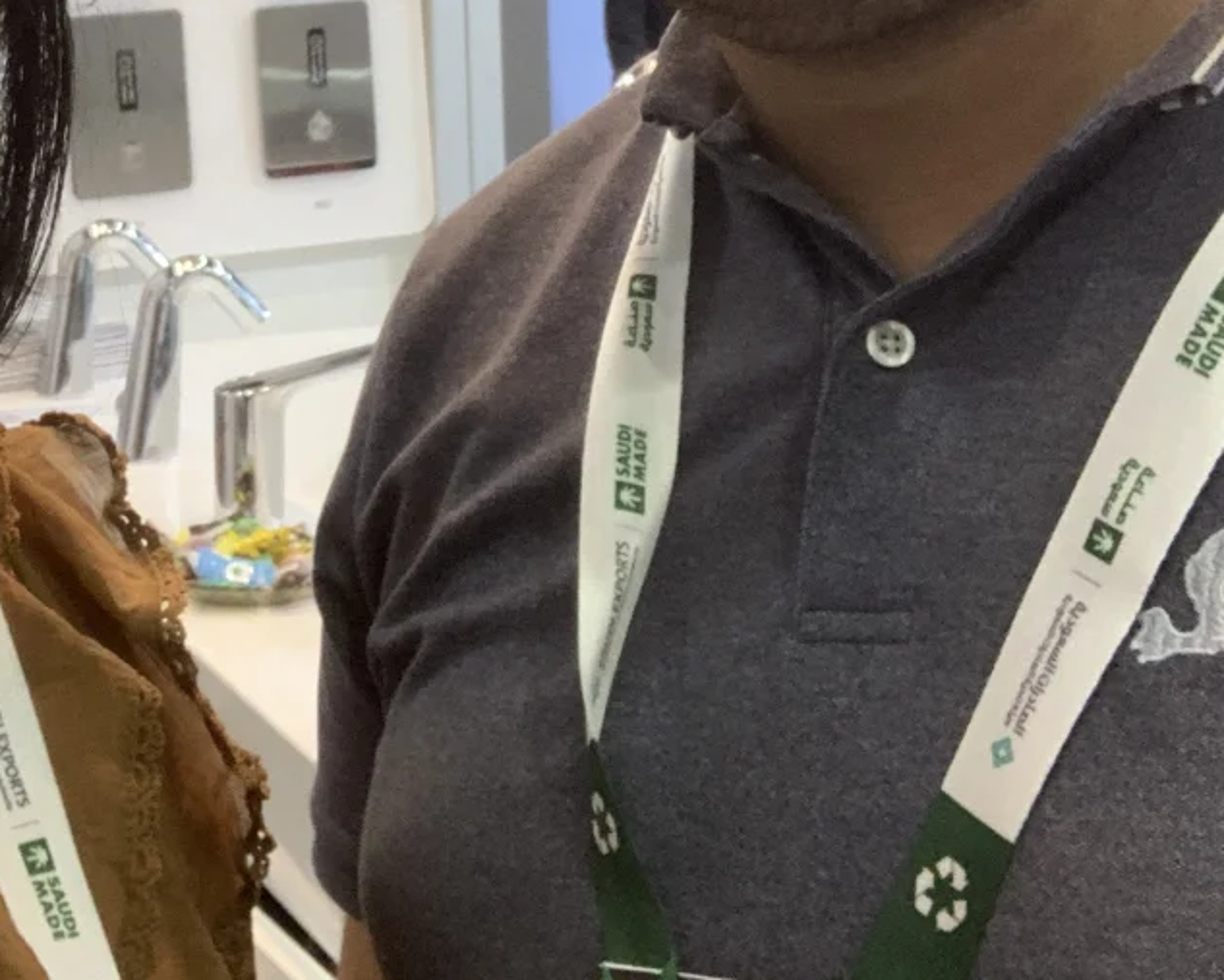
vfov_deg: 20.5
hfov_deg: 26.2
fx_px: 2573
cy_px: -102
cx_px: 219
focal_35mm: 71
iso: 200
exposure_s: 1/33
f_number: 2.2
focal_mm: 2.87
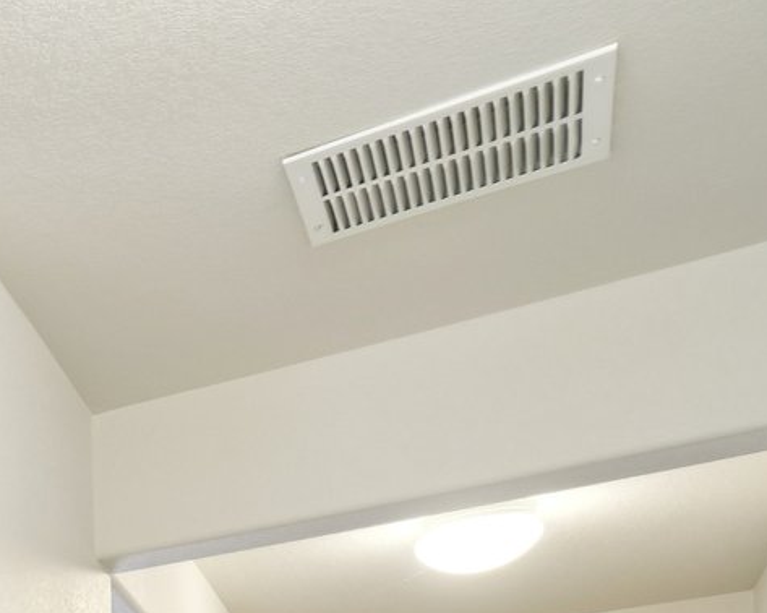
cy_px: 1076
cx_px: -845
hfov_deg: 17.9
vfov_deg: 19.4
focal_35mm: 61
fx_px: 1384
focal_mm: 10
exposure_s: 1/5
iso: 400
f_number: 8
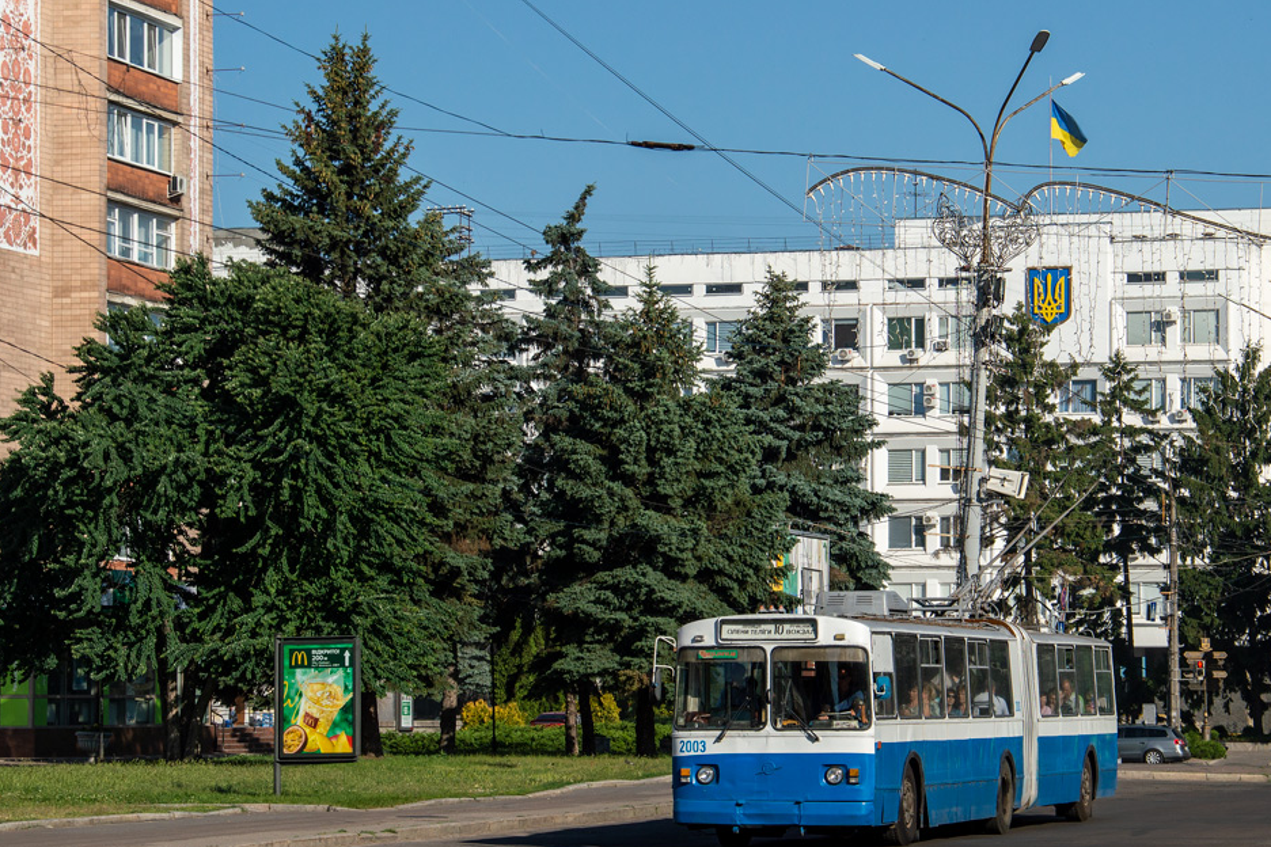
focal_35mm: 100
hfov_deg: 20.4
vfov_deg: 13.7
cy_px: 377
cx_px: 743
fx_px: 3530
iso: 100
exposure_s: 1/800
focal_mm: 52
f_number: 10
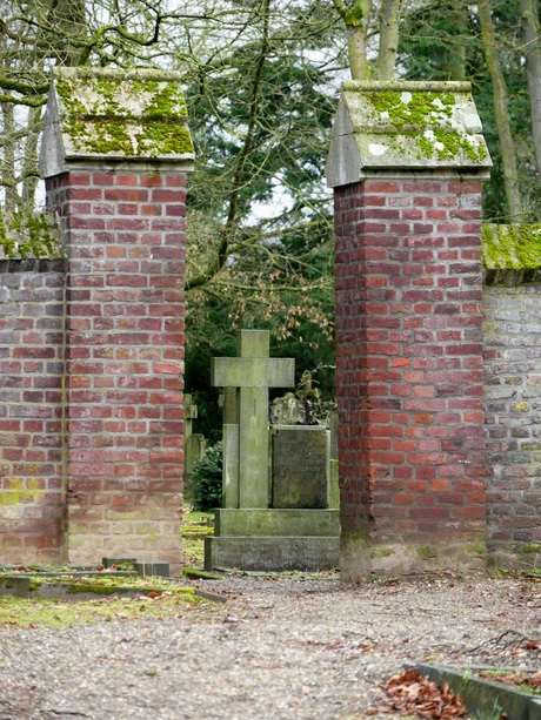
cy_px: 360
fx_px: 3833
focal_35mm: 184
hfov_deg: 8.1
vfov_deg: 10.7
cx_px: 270
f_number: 5.4
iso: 1000
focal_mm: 92
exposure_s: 1/200
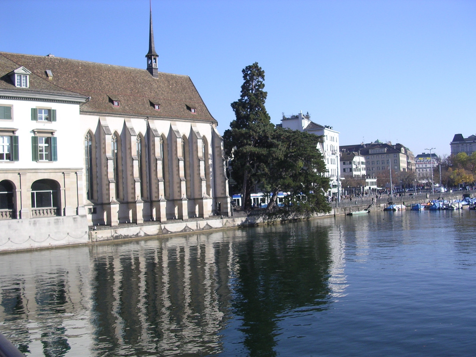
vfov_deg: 37.7
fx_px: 522
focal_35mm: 38
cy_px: 178
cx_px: 238
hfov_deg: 49.0
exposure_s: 1/693
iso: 100
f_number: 2.8
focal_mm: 5.8
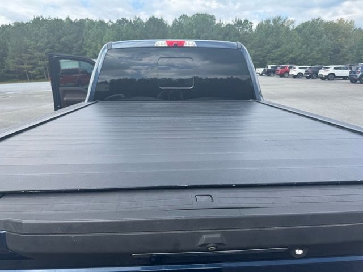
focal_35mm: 24
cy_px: 136
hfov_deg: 71.6
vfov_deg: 56.8
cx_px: 182
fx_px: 252
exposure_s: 1/1456
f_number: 1.78
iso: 80
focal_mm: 6.76
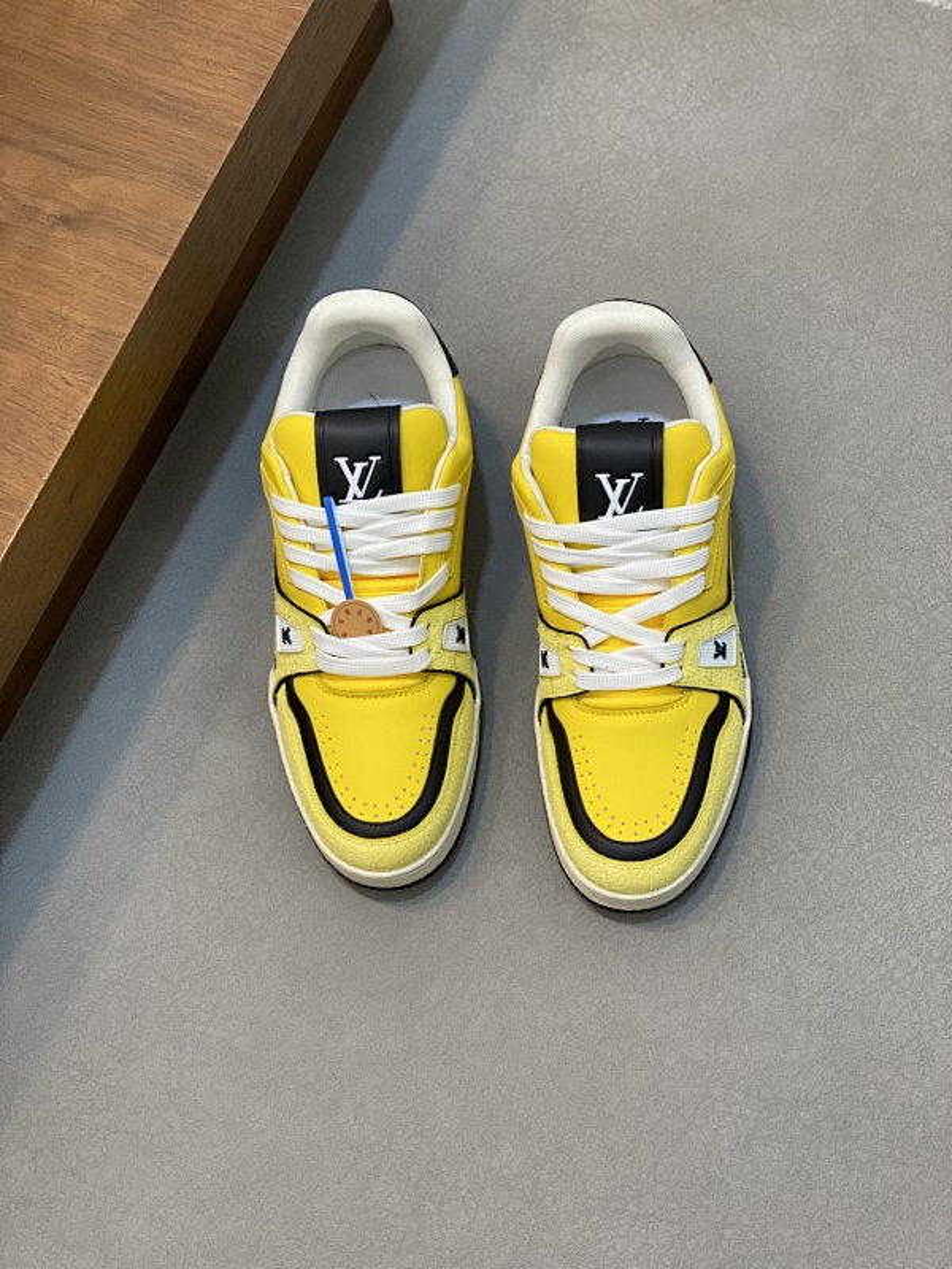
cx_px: 476
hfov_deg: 28.0
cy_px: 634
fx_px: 1907
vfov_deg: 36.8
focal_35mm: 52
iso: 100
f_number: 2
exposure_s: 1/100
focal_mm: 6
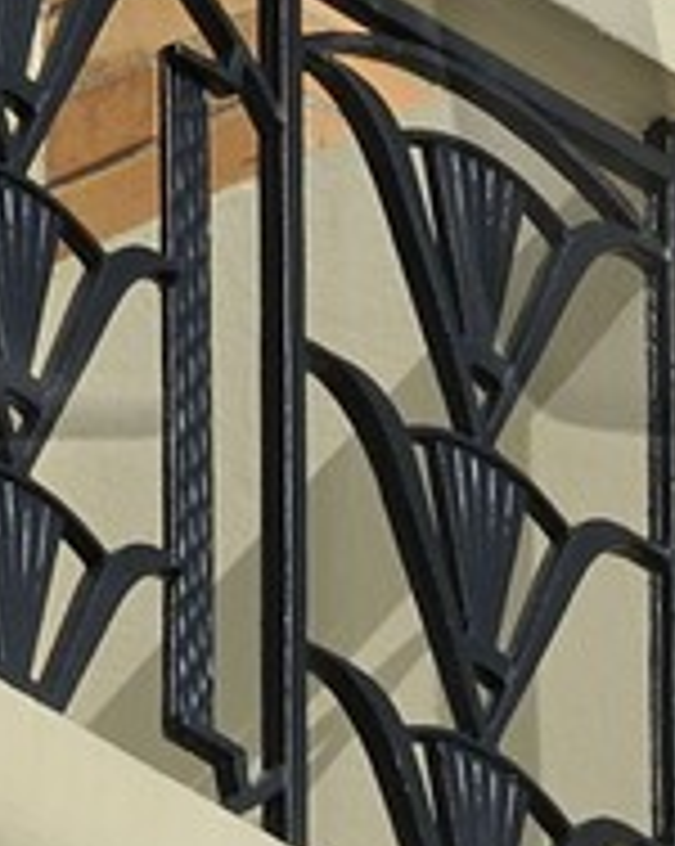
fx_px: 39945
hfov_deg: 1.0
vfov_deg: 1.2
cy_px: -292
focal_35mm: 1597
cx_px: -346
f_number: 9
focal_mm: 200
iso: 200
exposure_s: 1/800
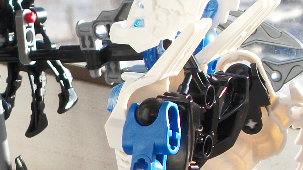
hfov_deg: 12.4
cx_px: -40
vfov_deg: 7.1
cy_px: 132
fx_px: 1366
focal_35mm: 170
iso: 80
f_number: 3.5
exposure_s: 1/400
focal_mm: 7.8
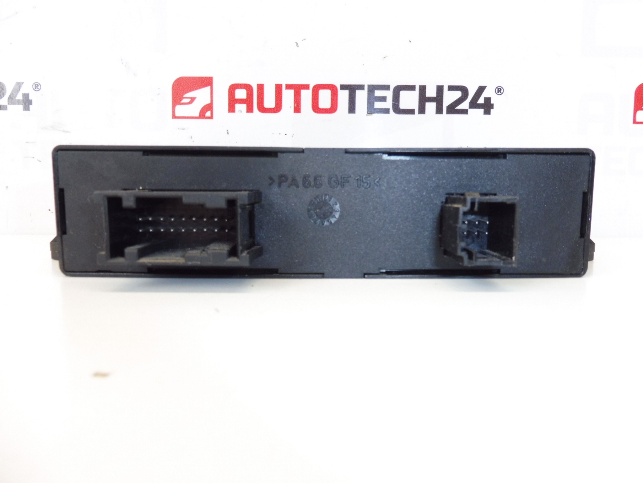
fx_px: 464
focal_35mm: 25
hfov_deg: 69.4
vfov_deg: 54.9
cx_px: 322
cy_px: 242
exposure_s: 1/60
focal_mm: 4.4
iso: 200
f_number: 4
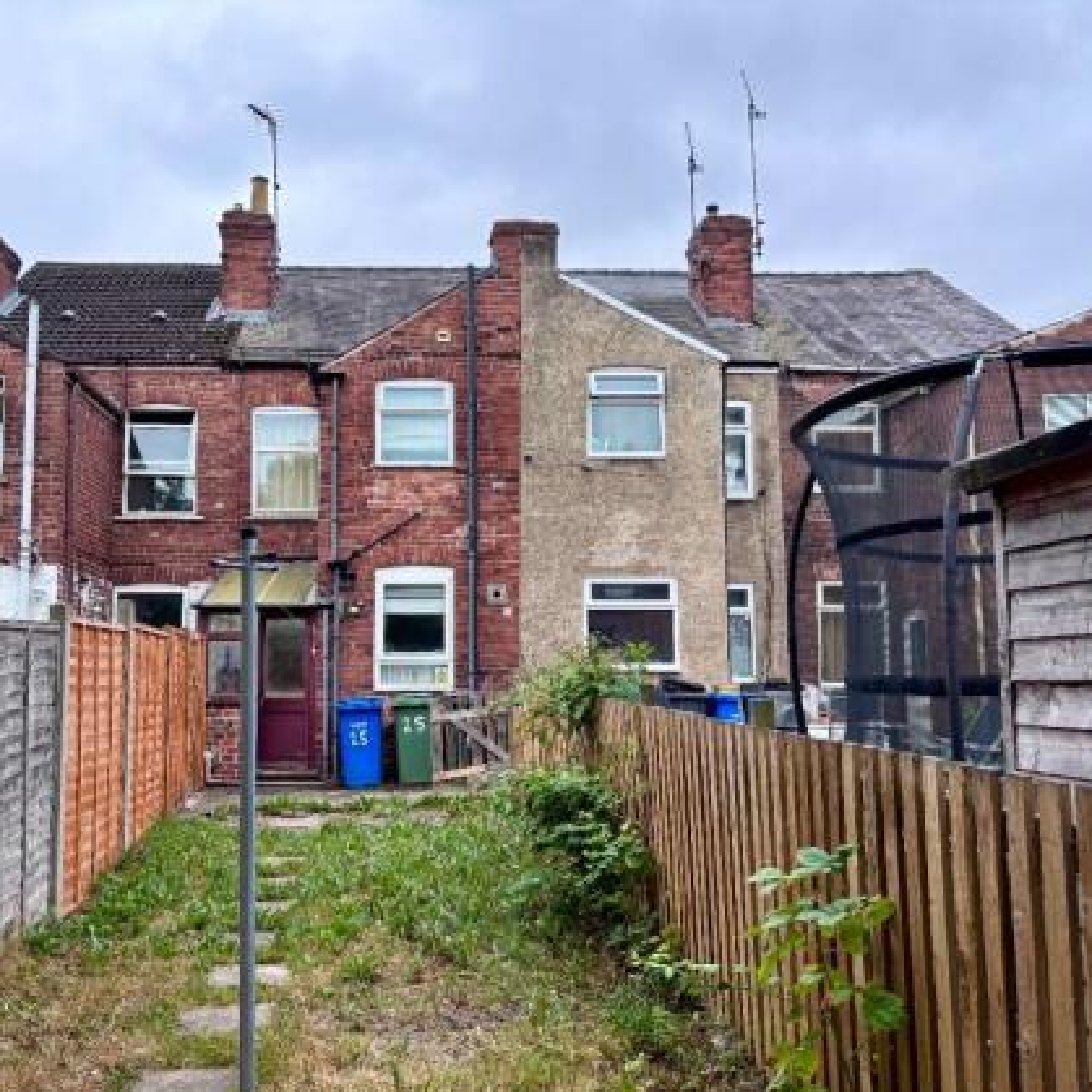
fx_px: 1142
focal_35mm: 32
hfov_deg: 50.7
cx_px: 424
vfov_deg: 51.1
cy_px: 567
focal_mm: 5.96
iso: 50
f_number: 1.6
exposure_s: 1/361
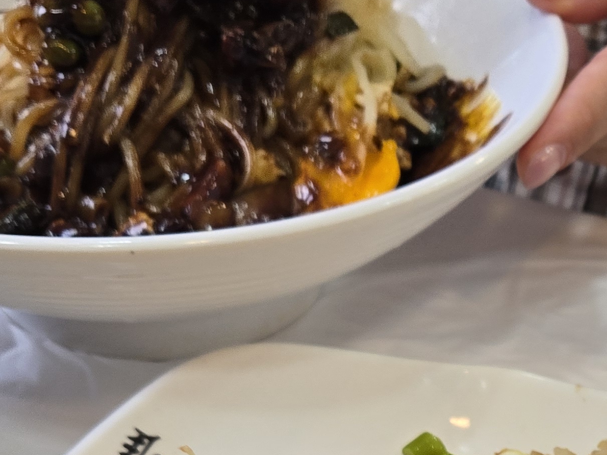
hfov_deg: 25.0
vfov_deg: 17.9
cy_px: 626
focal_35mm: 76
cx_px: 537
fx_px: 1333
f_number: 1.8
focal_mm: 5.4
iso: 100
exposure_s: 1/120
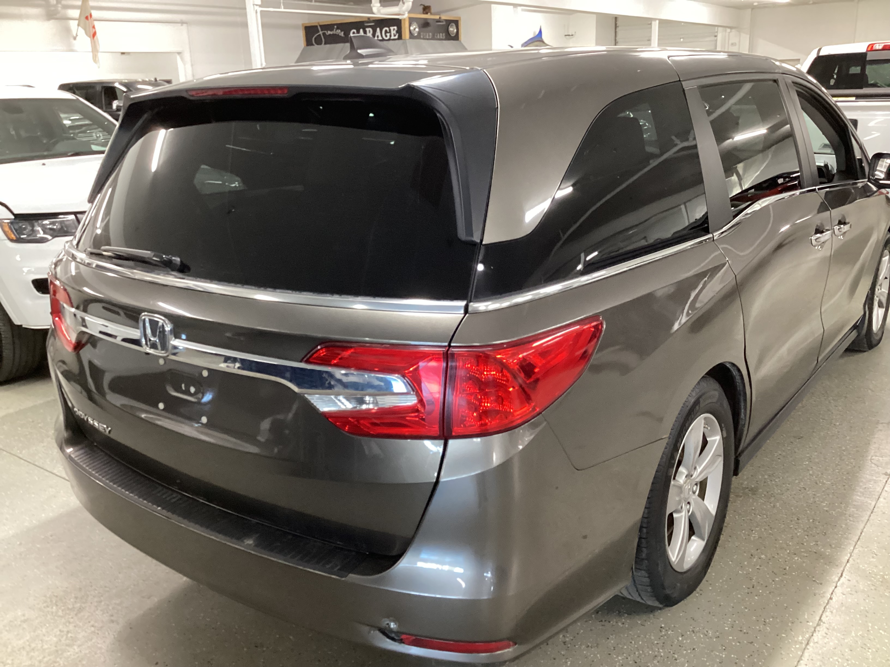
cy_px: 334
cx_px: 445
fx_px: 797
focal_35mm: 31
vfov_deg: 45.4
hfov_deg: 58.4
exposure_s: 1/30
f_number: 2.4
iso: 320
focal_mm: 3.3
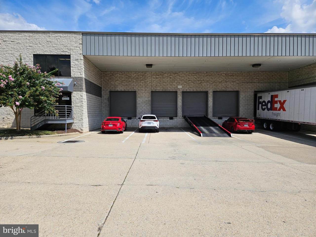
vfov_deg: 58.9
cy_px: 118
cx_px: 158
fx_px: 210
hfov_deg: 73.9
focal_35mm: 23
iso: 25
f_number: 1.8
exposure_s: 1/3300
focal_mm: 5.4
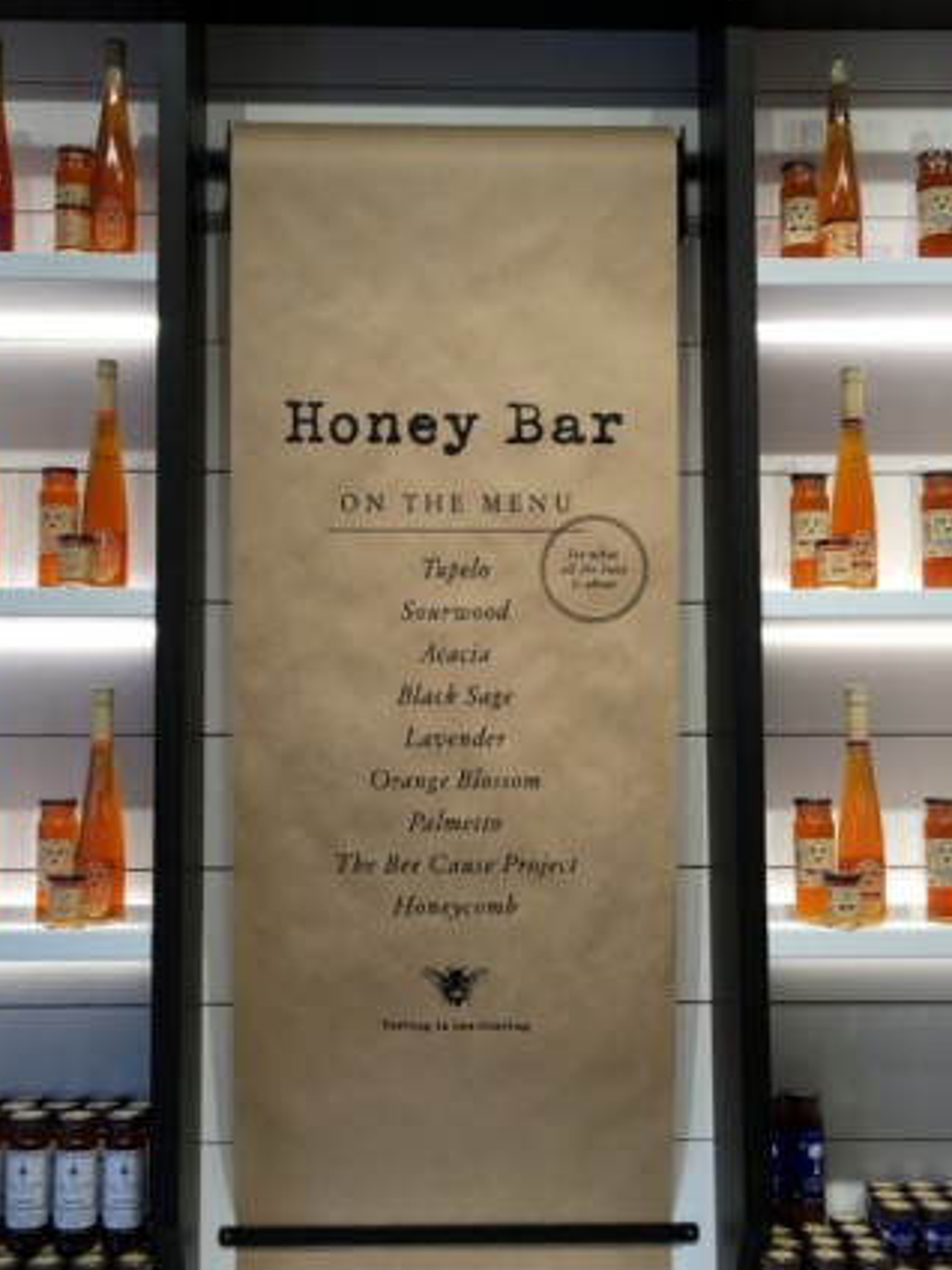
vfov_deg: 45.7
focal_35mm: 41
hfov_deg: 35.1
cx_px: 452
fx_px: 1503
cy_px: 683
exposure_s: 1/120
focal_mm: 4.15
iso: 32
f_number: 2.2
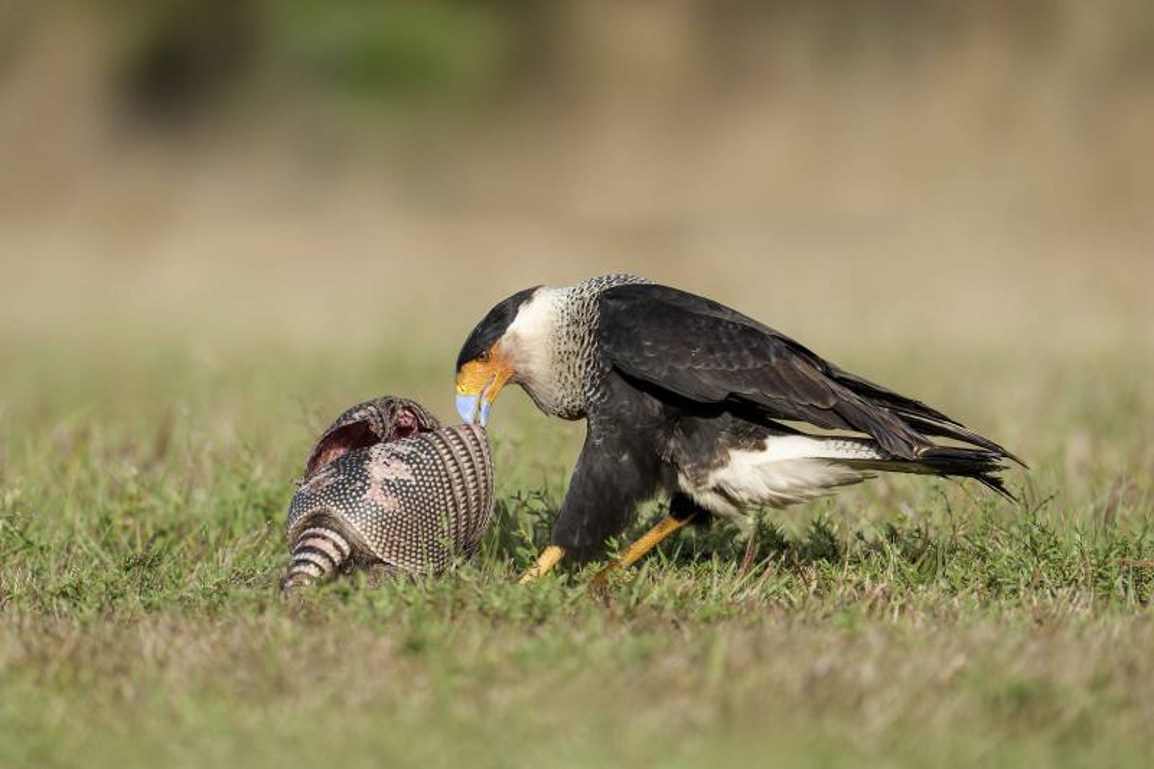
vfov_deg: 2.3
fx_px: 19228
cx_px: 577
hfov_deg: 3.4
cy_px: 384
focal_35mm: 600
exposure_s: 1/4000
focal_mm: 600
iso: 640
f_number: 4
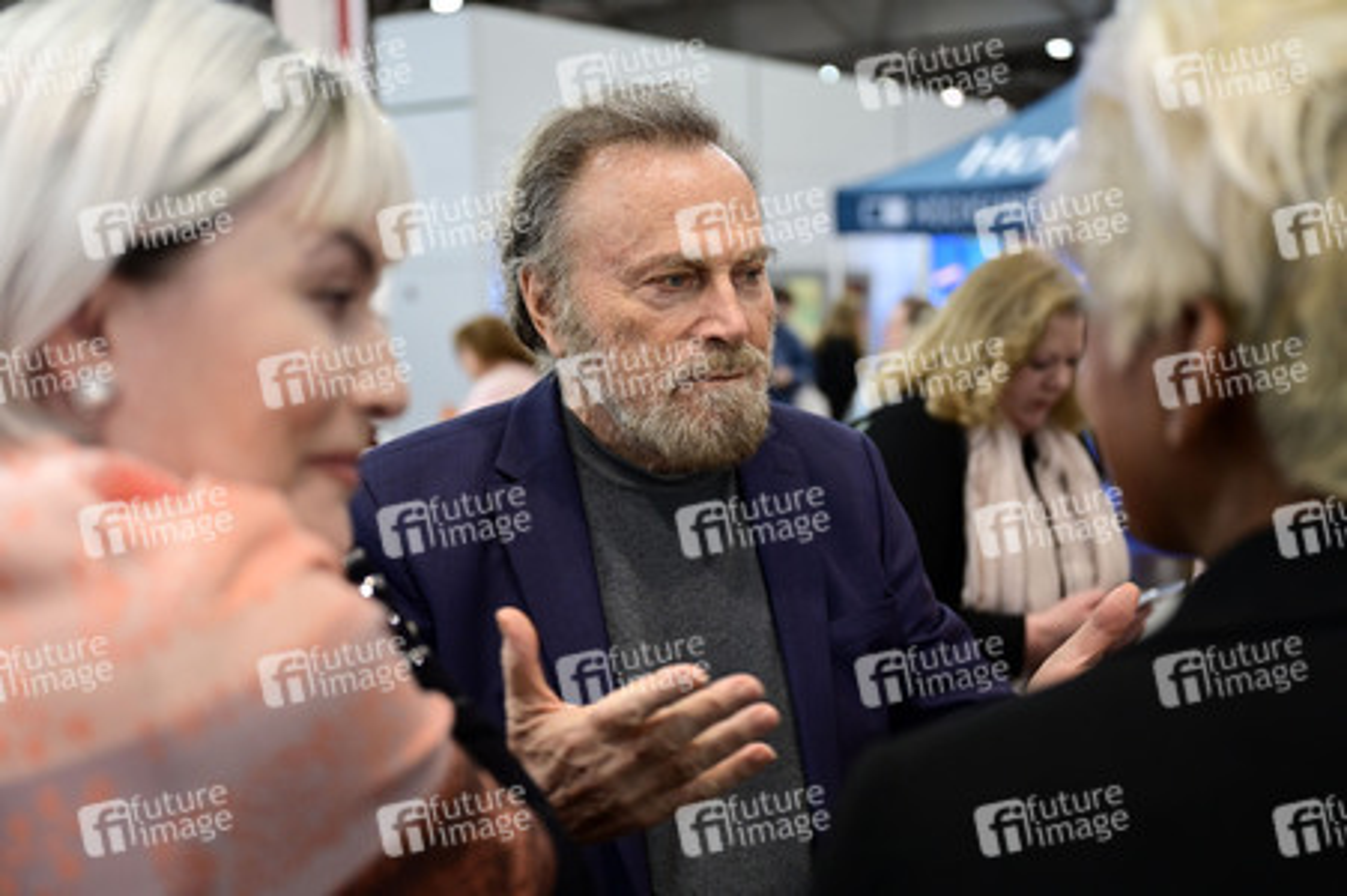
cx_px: 674
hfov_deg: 46.4
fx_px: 1570
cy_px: 448
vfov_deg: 31.8
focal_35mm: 42
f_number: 2.8
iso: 1600
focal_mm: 42
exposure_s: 1/200
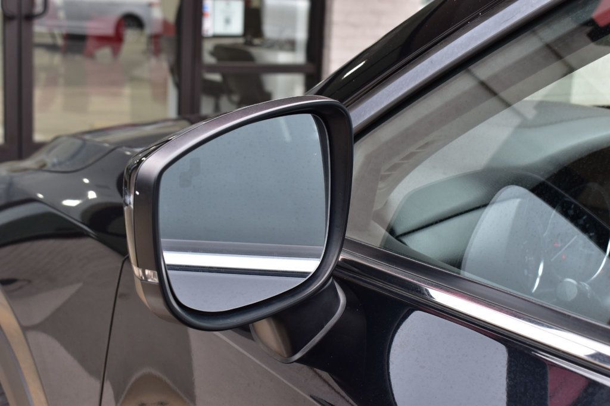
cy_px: 203
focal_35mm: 60
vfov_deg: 22.6
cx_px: 305
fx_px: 1016
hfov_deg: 33.4
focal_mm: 40
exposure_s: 1/60
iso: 400
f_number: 8
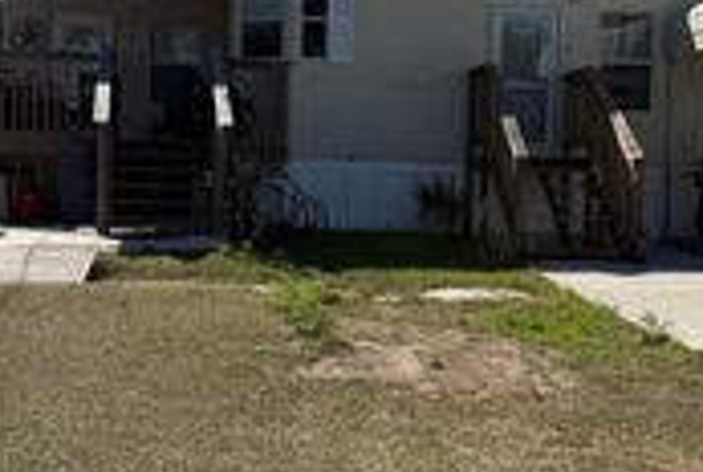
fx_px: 1408
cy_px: 210
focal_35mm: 72
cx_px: 427
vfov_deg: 19.0
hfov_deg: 28.0
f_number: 1.78
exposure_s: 1/5714
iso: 80
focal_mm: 6.76
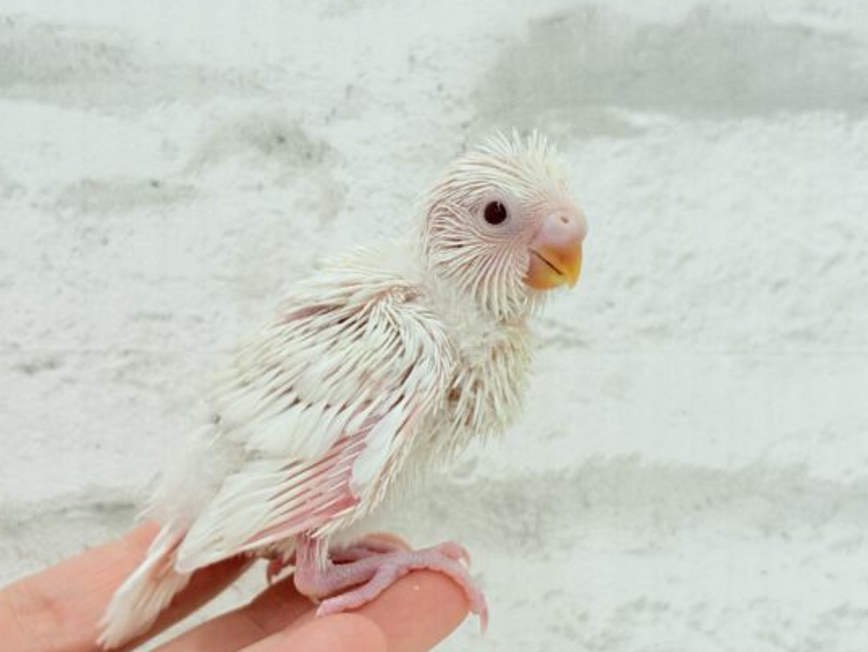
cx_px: 367
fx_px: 1555
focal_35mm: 62
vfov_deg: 23.7
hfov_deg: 31.1
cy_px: 320
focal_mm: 5.96
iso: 40
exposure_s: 1/50
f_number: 1.6
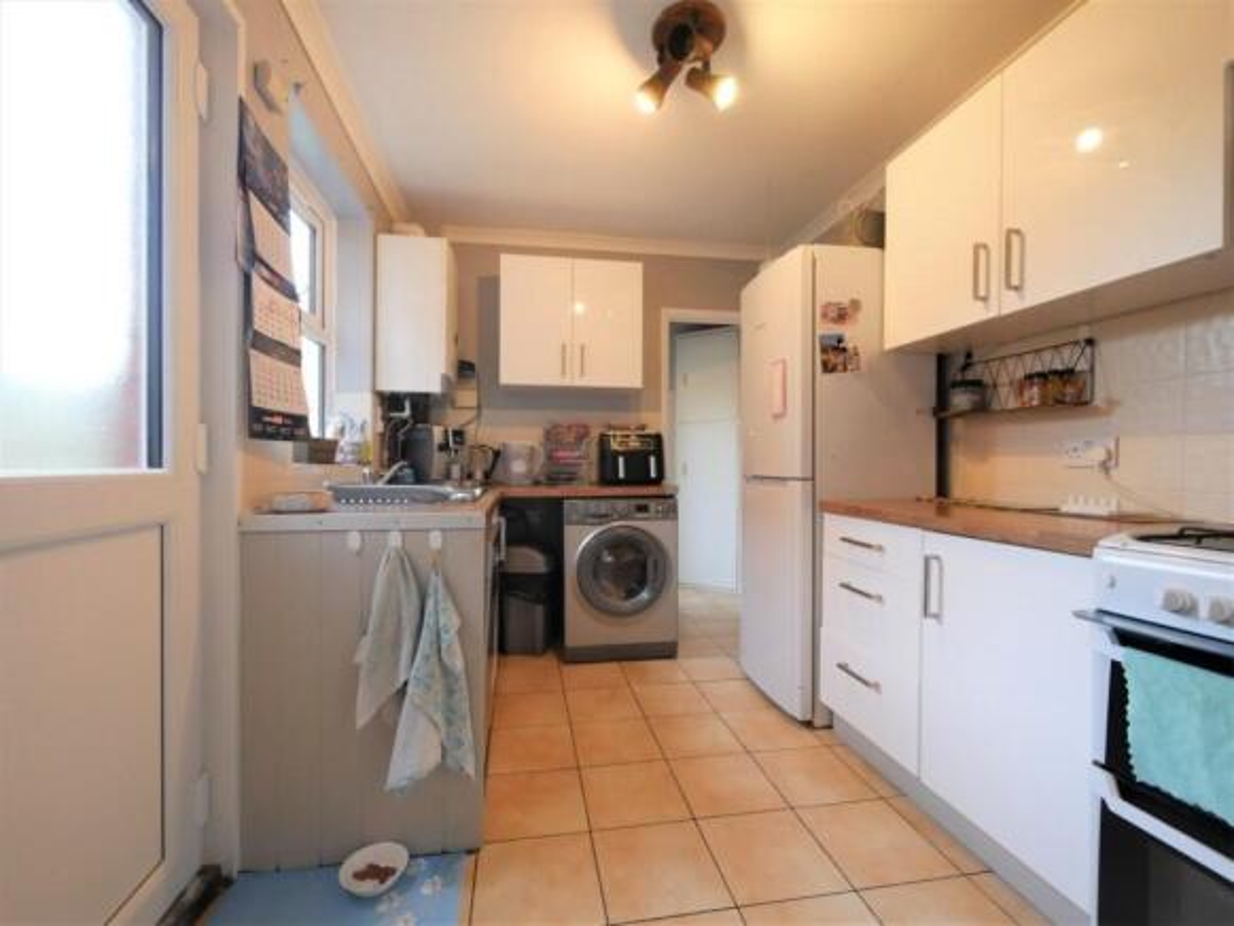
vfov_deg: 85.7
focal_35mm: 14
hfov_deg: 102.0
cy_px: 463
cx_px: 617
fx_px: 499
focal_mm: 7
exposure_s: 1/60
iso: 800
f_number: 4
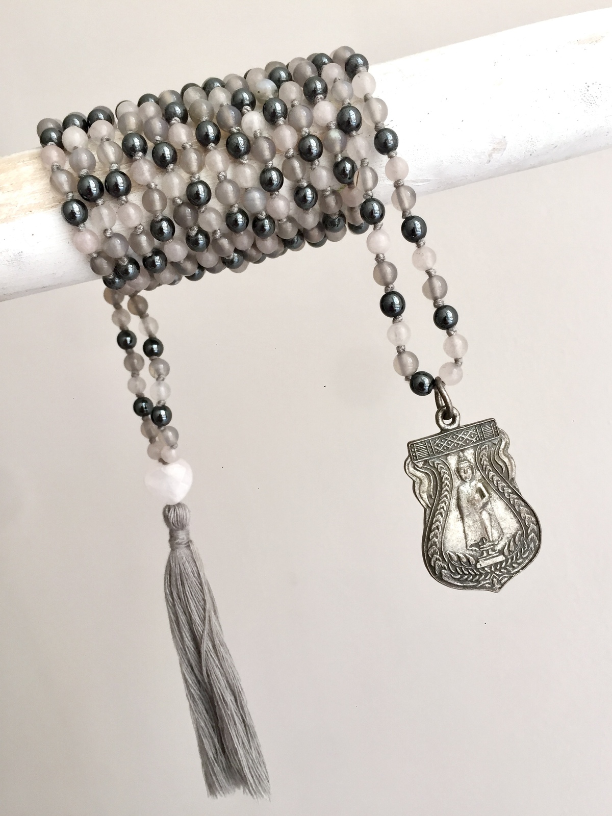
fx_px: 684
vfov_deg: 61.7
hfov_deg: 48.2
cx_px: 306
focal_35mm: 29
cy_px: 408
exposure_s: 1/33
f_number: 2.2
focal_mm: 4.15
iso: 32
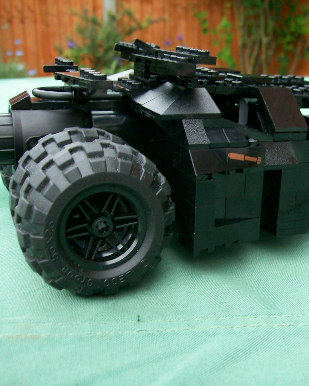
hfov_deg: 31.3
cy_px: 193
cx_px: 246
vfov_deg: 39.5
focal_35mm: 47
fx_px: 537
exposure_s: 1/38
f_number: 2.7
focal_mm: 6
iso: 80
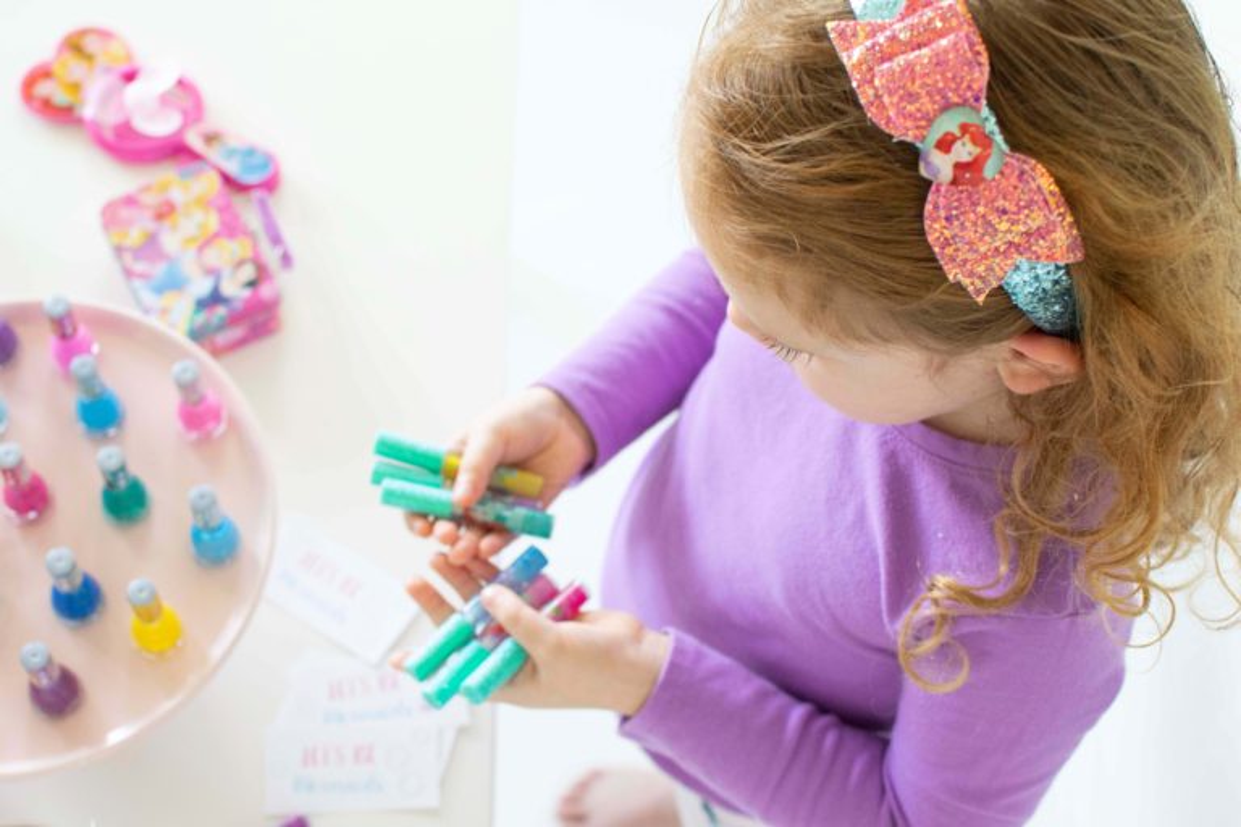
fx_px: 1810
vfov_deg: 25.8
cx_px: 620
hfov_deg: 37.9
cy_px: 414
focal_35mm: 52
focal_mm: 35
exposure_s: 1/100
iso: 1250
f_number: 4
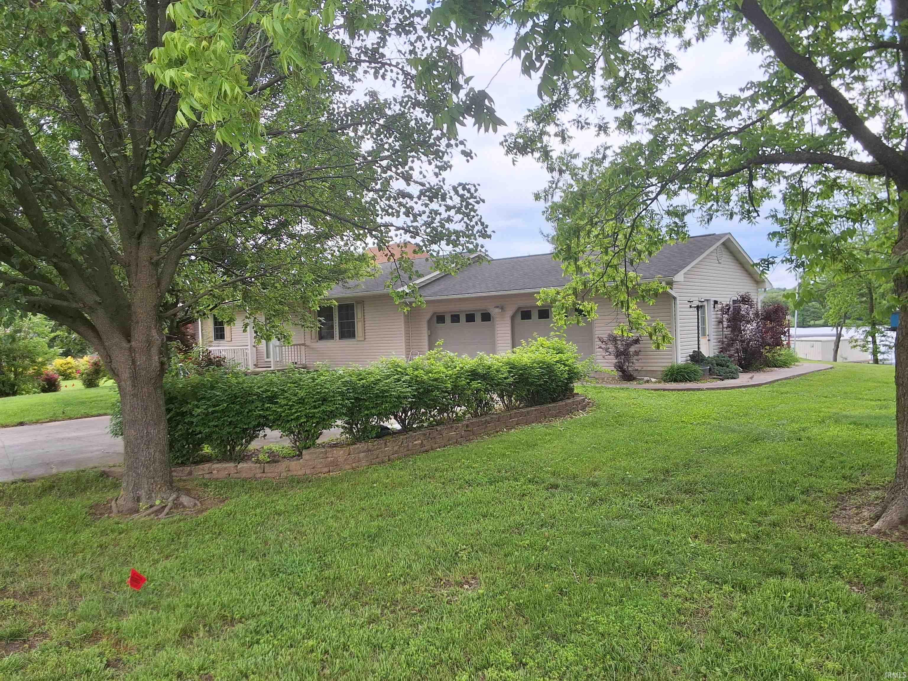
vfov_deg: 49.7
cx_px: 454
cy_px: 340
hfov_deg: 63.4
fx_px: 734
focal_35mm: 28
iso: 32
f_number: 1.9
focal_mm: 2.91
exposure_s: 1/458
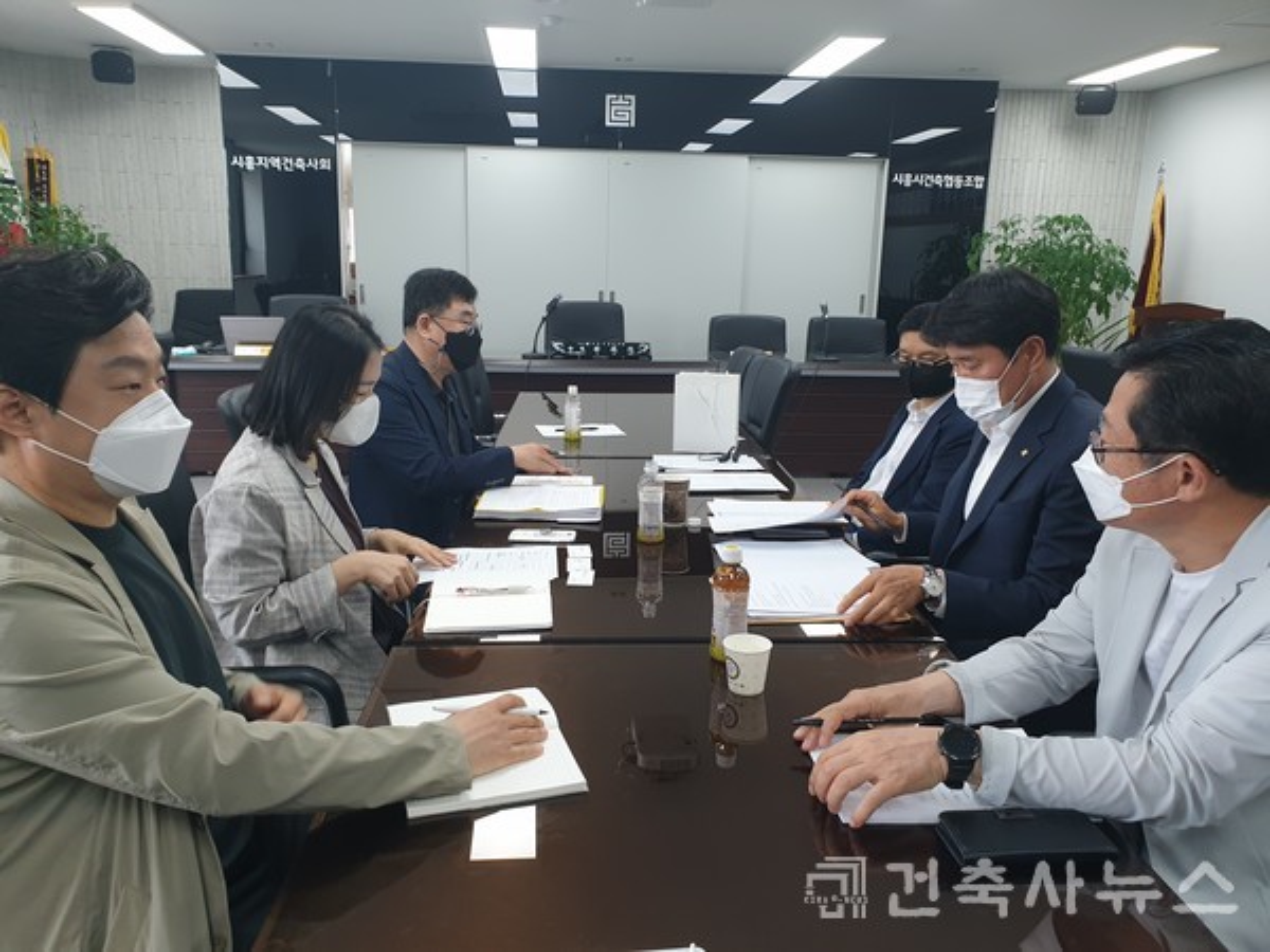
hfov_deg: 67.3
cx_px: 635
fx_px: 954
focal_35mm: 26
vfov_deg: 53.1
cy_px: 476
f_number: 2.4
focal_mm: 4.3
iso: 80
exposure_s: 1/60
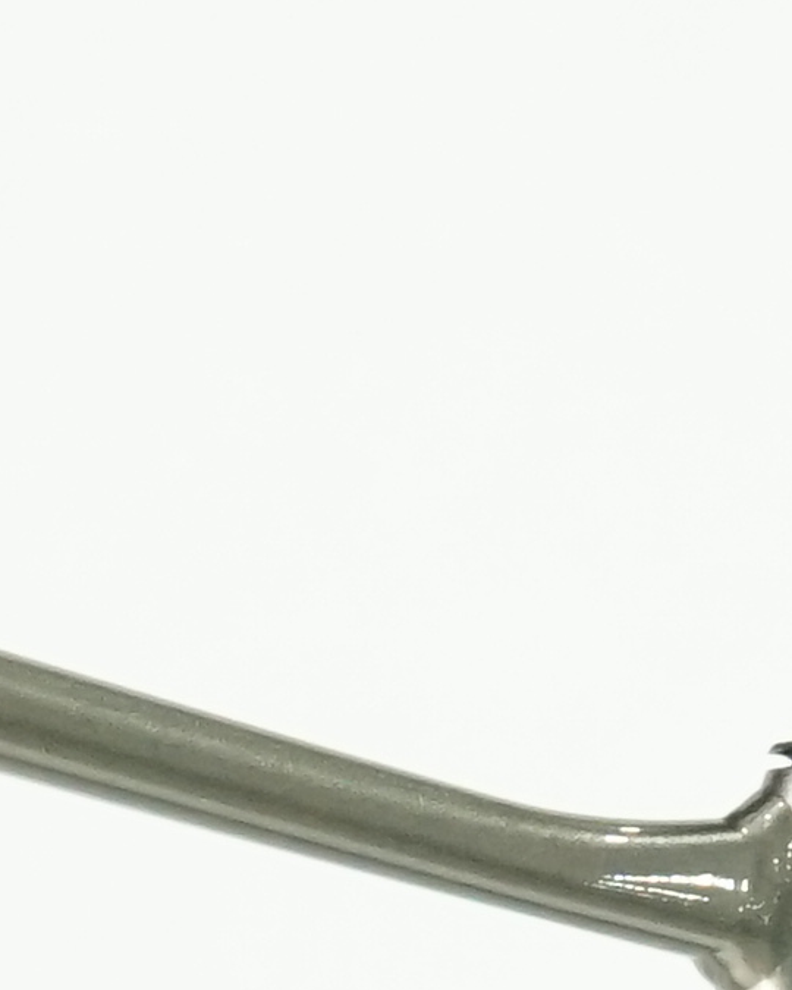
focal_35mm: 467
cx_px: -381
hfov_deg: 3.3
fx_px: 13683
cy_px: 1656
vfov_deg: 4.1
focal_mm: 56
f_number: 5.6
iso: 2500
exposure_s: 1/200
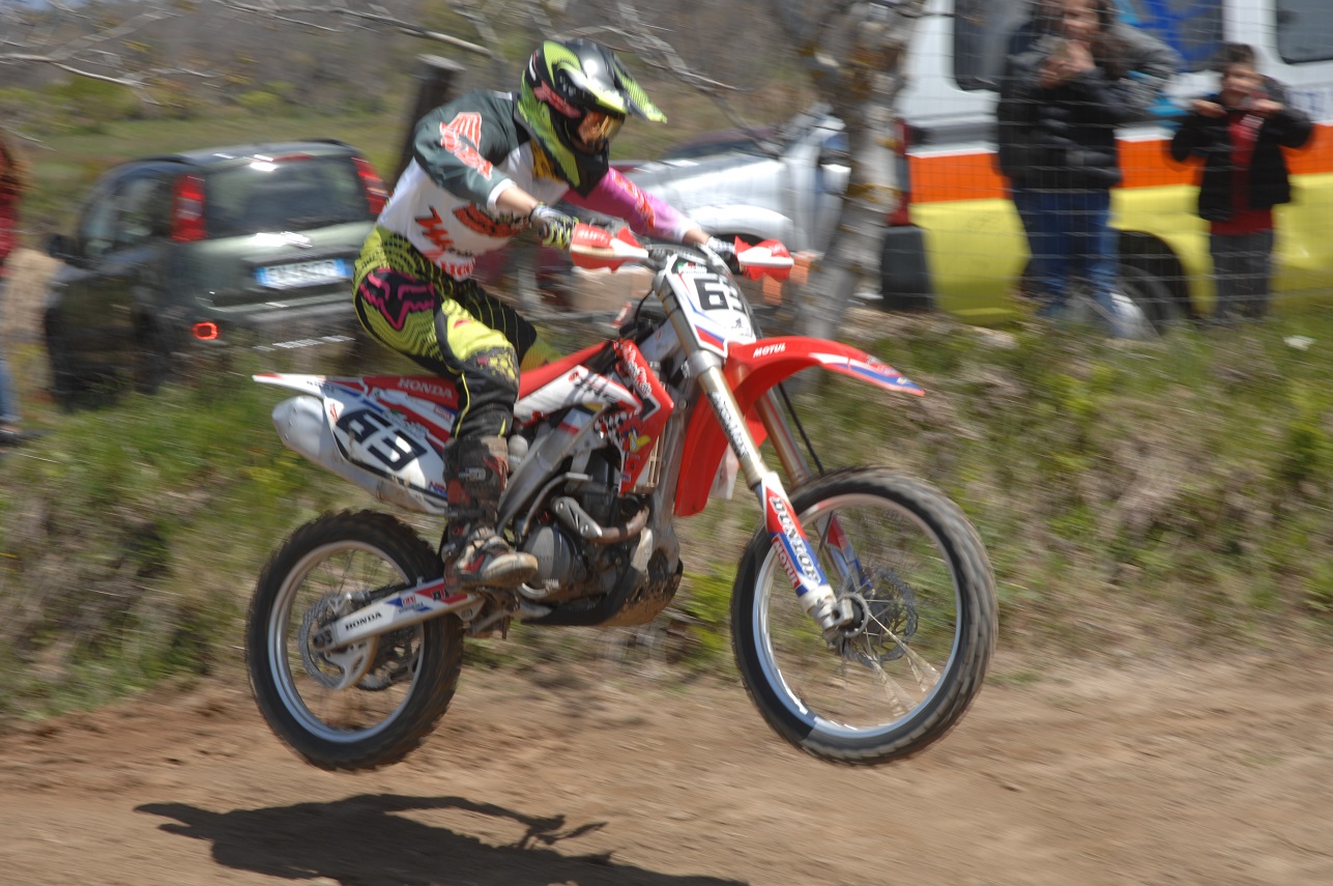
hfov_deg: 20.9
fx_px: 3606
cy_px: 443
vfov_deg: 14.0
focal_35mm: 98
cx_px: 666
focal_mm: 65
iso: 100
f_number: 7.6
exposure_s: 1/250
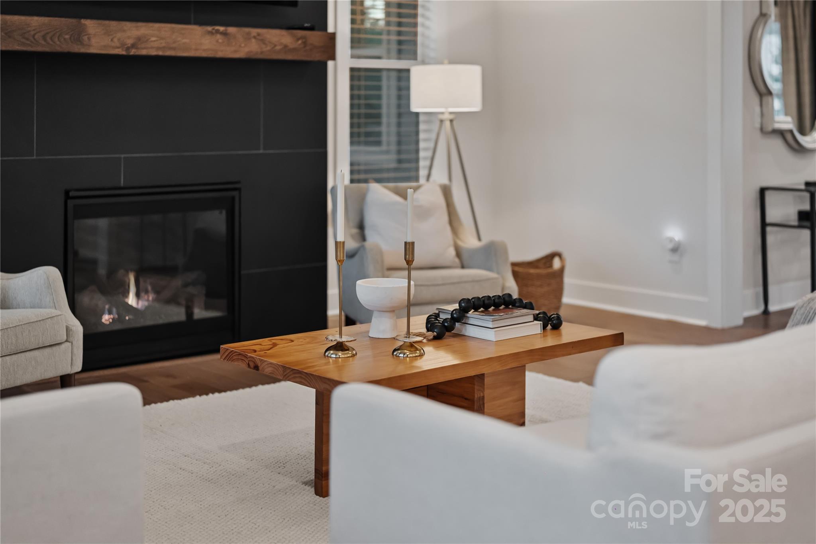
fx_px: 1133
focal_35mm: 50
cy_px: 272
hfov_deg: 39.6
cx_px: 408
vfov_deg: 27.0
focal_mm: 50
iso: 3200
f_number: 1.4
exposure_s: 1/15
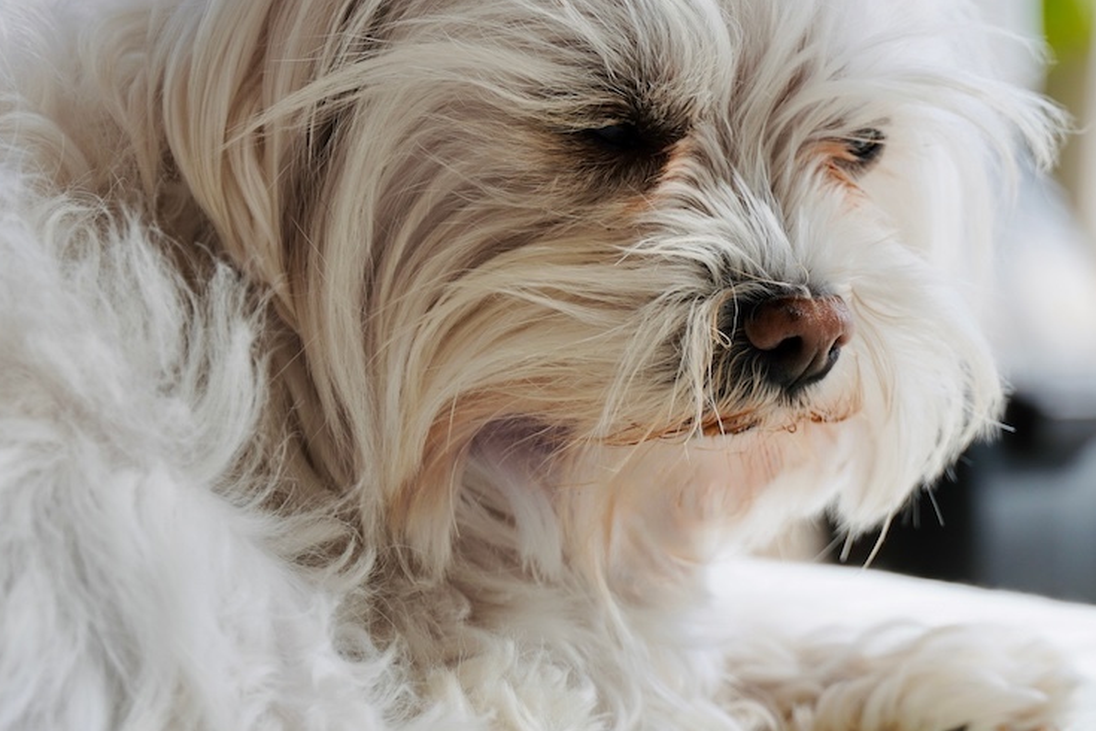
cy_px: 336
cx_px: 701
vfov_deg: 10.0
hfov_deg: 15.0
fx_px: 4161
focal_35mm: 137
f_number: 5.6
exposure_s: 1/200
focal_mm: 67
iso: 100
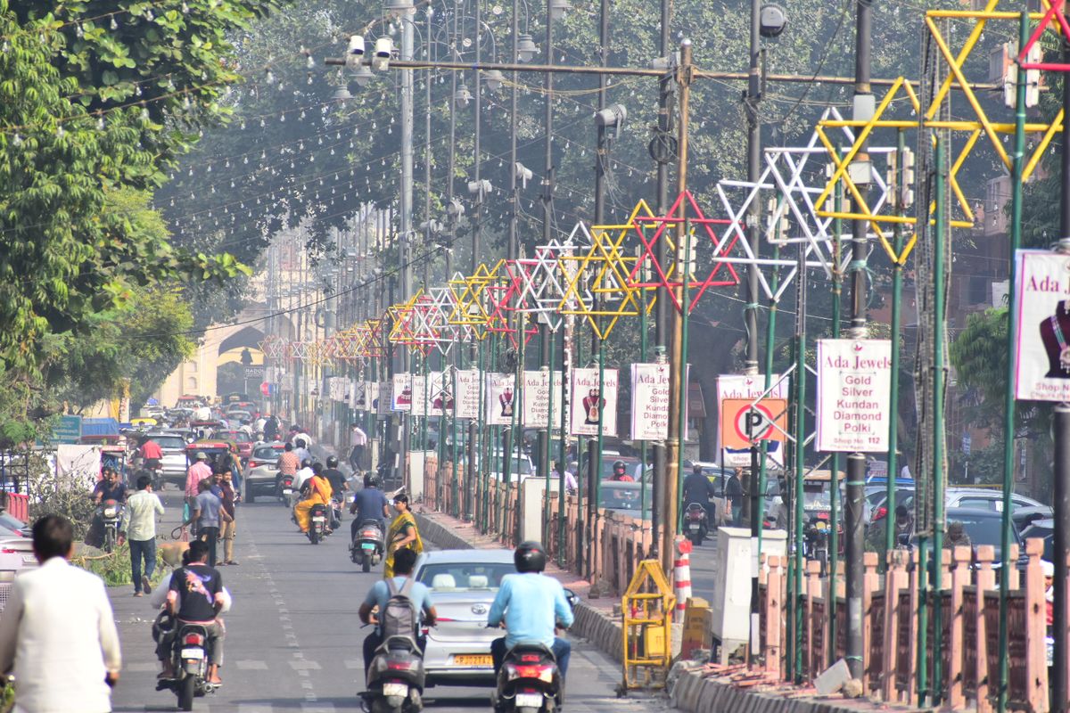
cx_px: 535
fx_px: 13374
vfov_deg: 3.1
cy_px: 356
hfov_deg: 4.6
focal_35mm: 450
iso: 500
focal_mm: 300
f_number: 10
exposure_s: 1/400
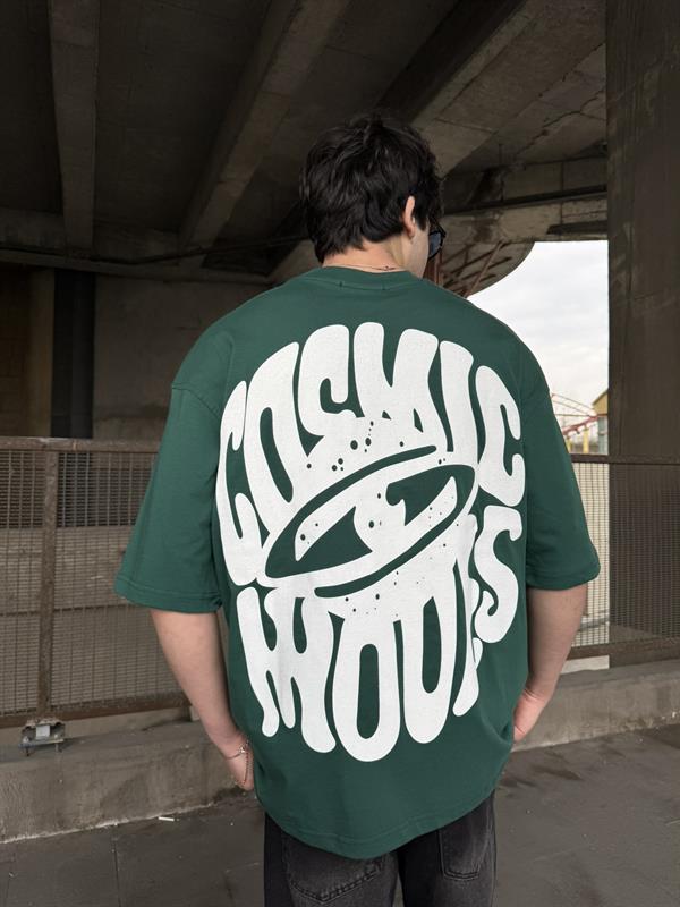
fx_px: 629
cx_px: 340
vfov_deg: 71.6
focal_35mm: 24
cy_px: 454
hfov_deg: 56.8
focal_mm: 6.76
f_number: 1.78
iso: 80
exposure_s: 1/1314
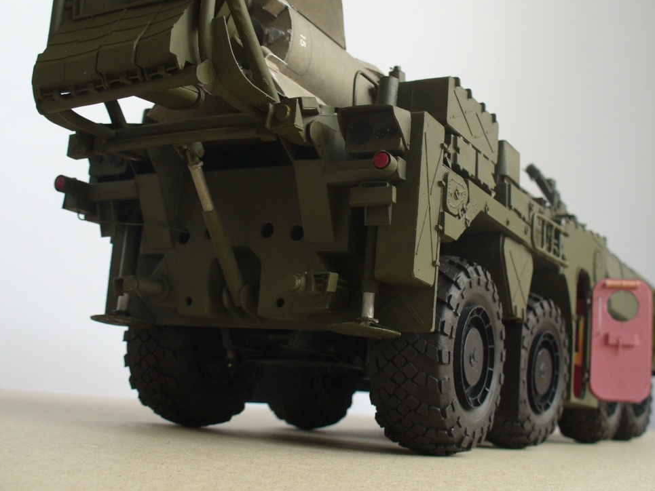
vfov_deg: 31.4
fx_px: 871
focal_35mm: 46
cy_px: 200
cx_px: 364
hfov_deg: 41.2
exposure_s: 1/30
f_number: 2.8
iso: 100
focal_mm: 6.1
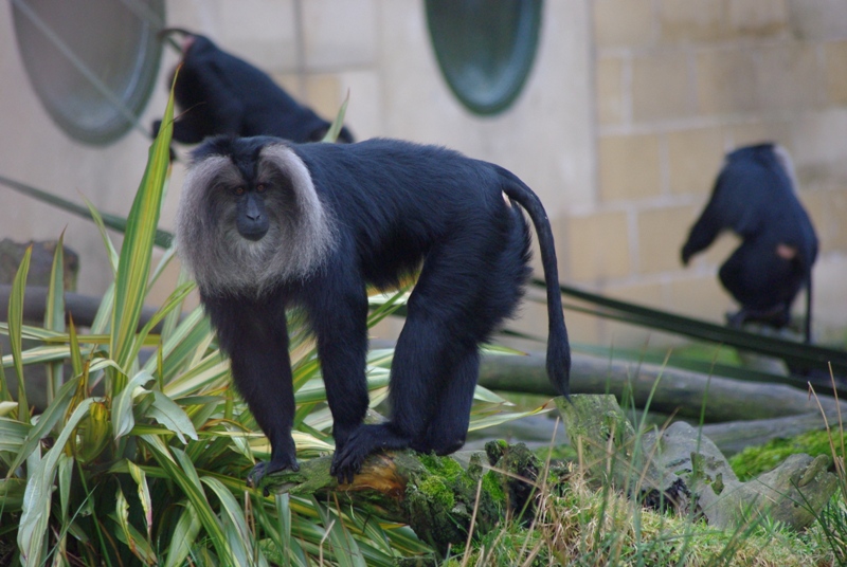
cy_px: 284
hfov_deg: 6.5
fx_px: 7422
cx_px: 424
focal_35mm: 315
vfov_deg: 4.4
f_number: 5.6
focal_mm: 210
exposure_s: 1/180
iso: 800
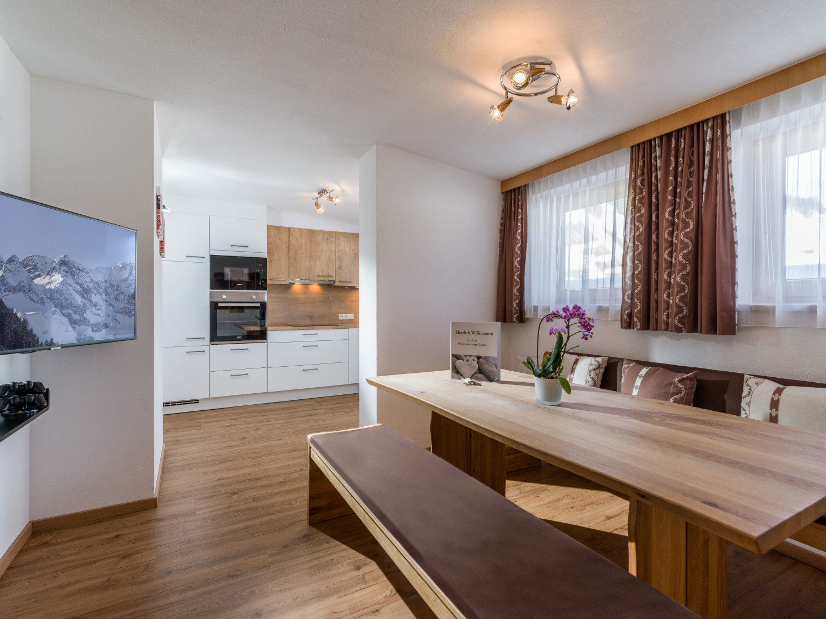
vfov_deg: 78.1
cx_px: 413
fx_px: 382
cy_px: 310
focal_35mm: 16
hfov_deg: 94.5
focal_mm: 21
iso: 400
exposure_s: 1/45
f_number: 8
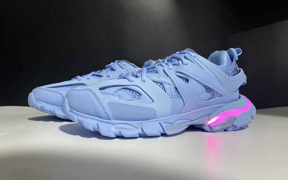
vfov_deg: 44.5
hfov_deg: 66.5
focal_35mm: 28
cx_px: 143
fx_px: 220
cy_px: 96
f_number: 1.8
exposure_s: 1/60
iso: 320
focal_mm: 4.25
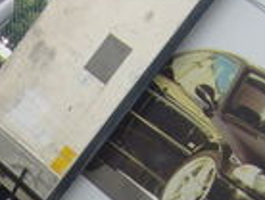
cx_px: -65
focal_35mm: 162
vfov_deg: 8.8
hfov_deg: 11.9
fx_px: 1242
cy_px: 373
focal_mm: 5.8
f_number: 5.6
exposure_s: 1/250
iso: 80
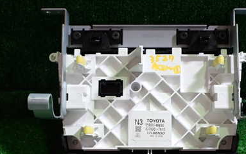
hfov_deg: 30.1
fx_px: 456
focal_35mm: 68
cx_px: 146
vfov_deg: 19.2
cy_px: 78
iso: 250
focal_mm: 7.31
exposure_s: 1/40
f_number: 2.8
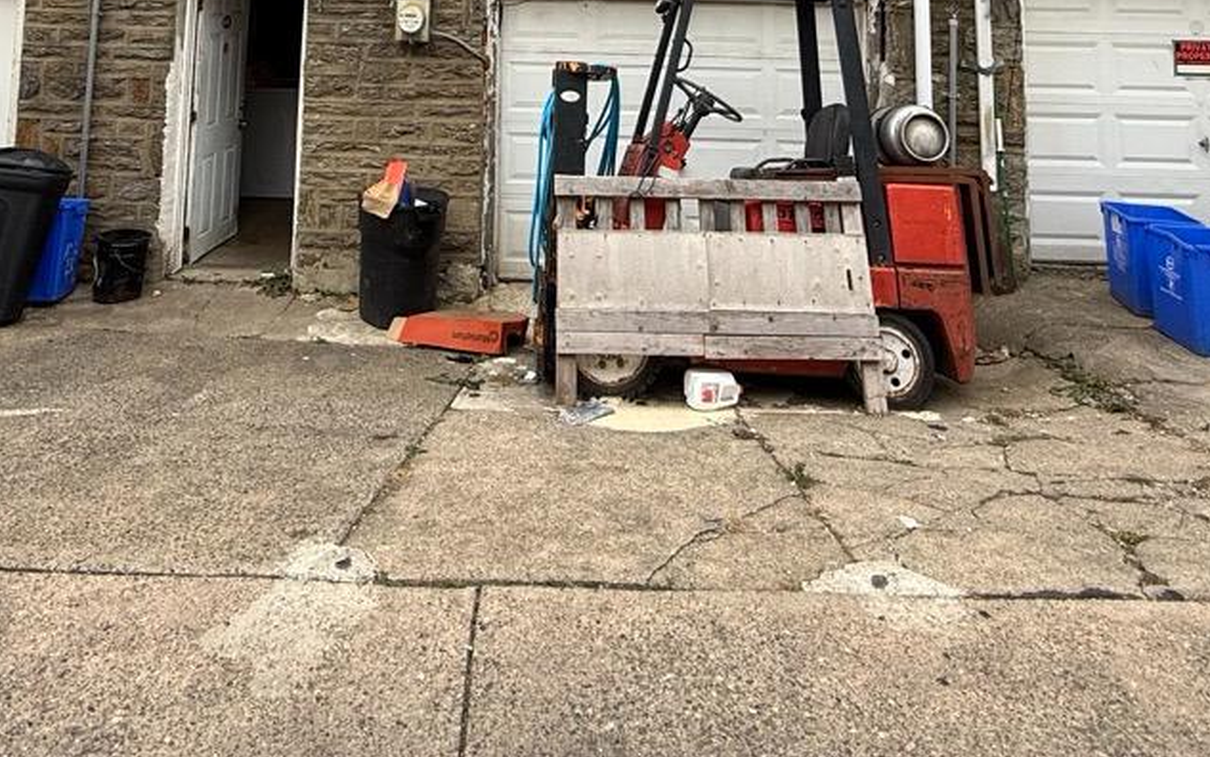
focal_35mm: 30
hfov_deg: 62.7
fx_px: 990
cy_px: -153
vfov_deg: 33.8
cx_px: 531
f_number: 2.2
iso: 50
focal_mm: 2.22
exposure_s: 1/237
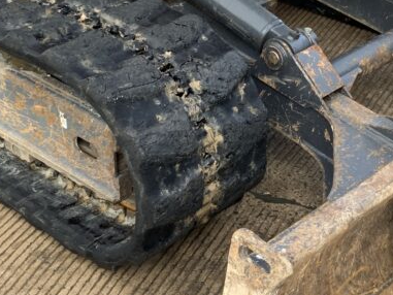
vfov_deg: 18.8
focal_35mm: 78
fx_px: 886
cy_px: 96
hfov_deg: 25.0
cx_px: 217
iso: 16
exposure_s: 1/125
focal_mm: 3
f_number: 1.8
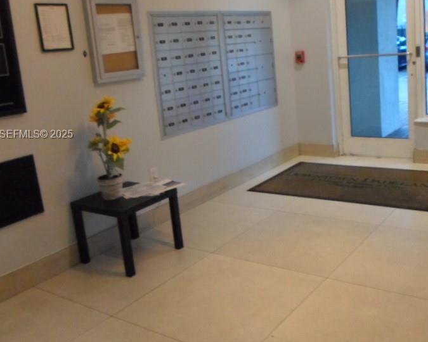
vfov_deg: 39.9
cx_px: 264
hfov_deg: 48.7
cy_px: 135
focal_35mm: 37
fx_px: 469
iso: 320
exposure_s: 1/30
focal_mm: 4.5
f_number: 2.5
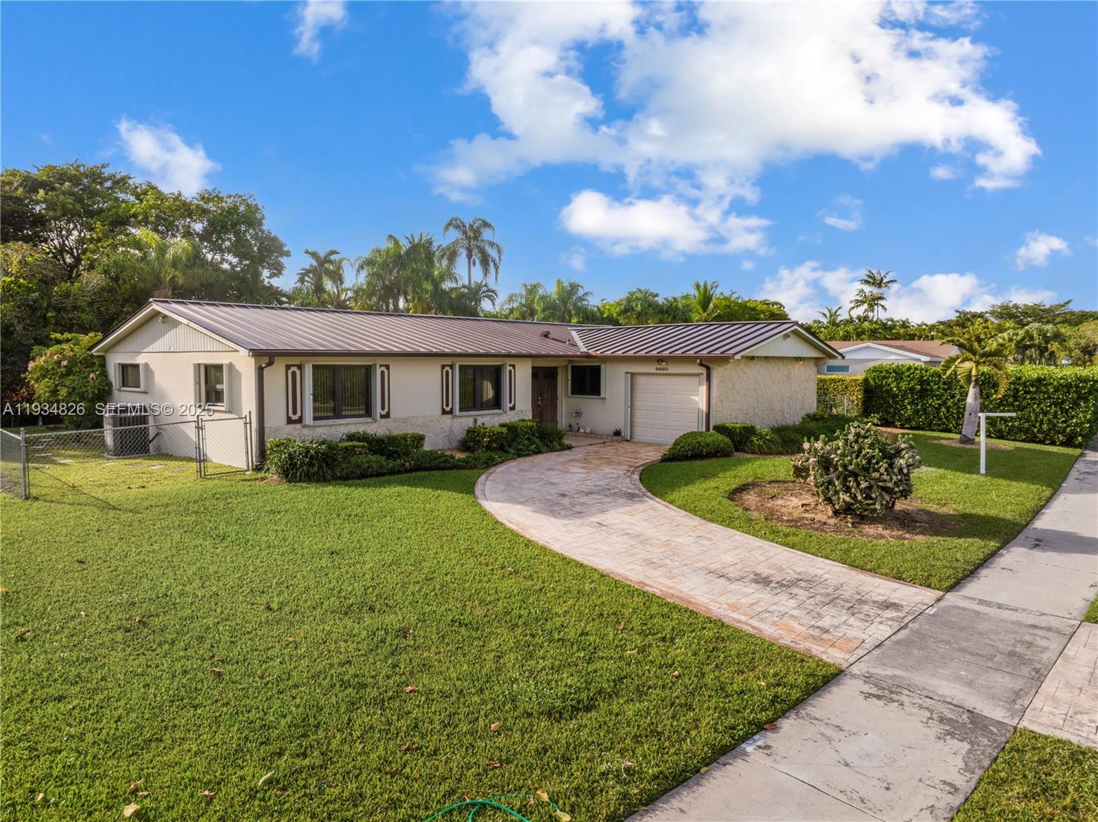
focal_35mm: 24
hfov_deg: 71.6
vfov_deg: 56.7
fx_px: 761
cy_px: 411
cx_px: 549
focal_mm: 12.29
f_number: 11
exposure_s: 1/160
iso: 100
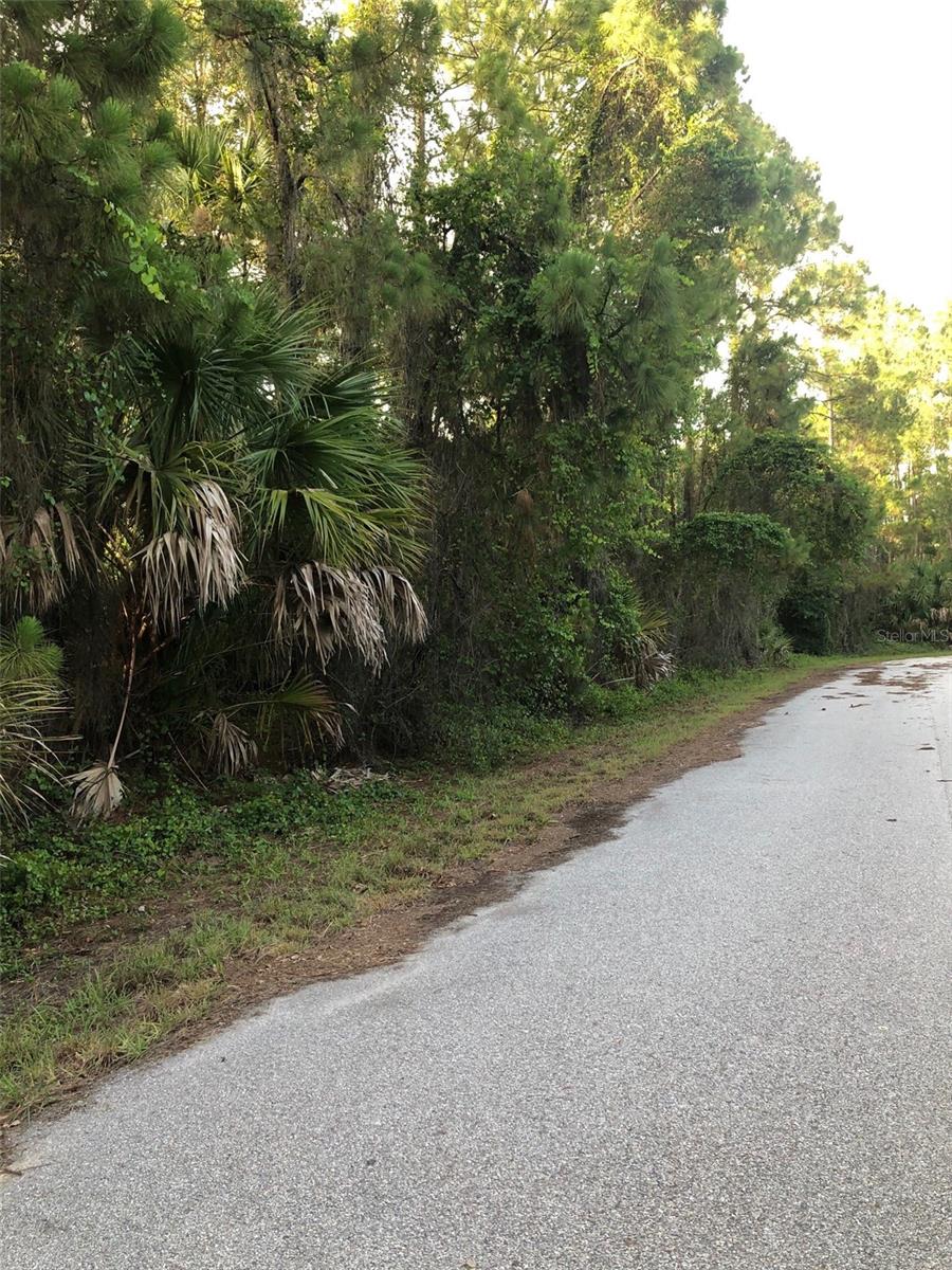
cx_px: 476
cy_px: 635
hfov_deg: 49.7
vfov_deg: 63.4
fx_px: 1027
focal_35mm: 28
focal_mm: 3.99
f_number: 1.8
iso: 64
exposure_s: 1/120
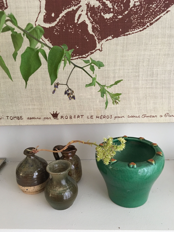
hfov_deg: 46.8
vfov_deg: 60.0
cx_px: 88
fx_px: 201
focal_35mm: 30
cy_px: 118
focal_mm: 4.15
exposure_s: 1/33
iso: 160
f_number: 2.2
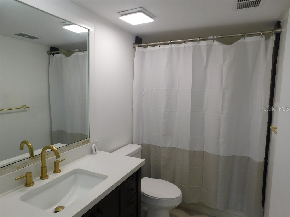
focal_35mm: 23
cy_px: 108
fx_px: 193
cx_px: 145
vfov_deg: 58.9
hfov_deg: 73.9
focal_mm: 4
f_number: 3
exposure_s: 1/60
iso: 125
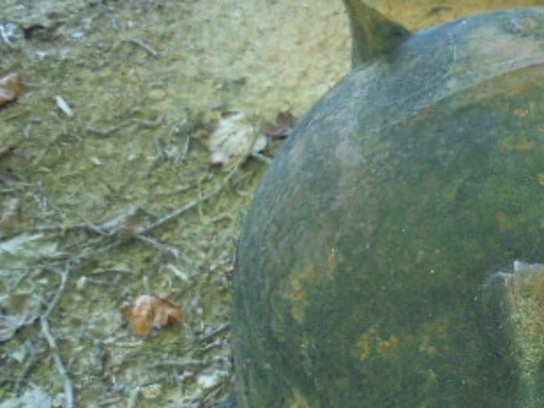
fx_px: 849
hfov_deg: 33.0
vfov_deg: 26.4
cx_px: 528
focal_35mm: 54
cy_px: 344
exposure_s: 1/50
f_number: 3.5
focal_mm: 4.6
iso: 320
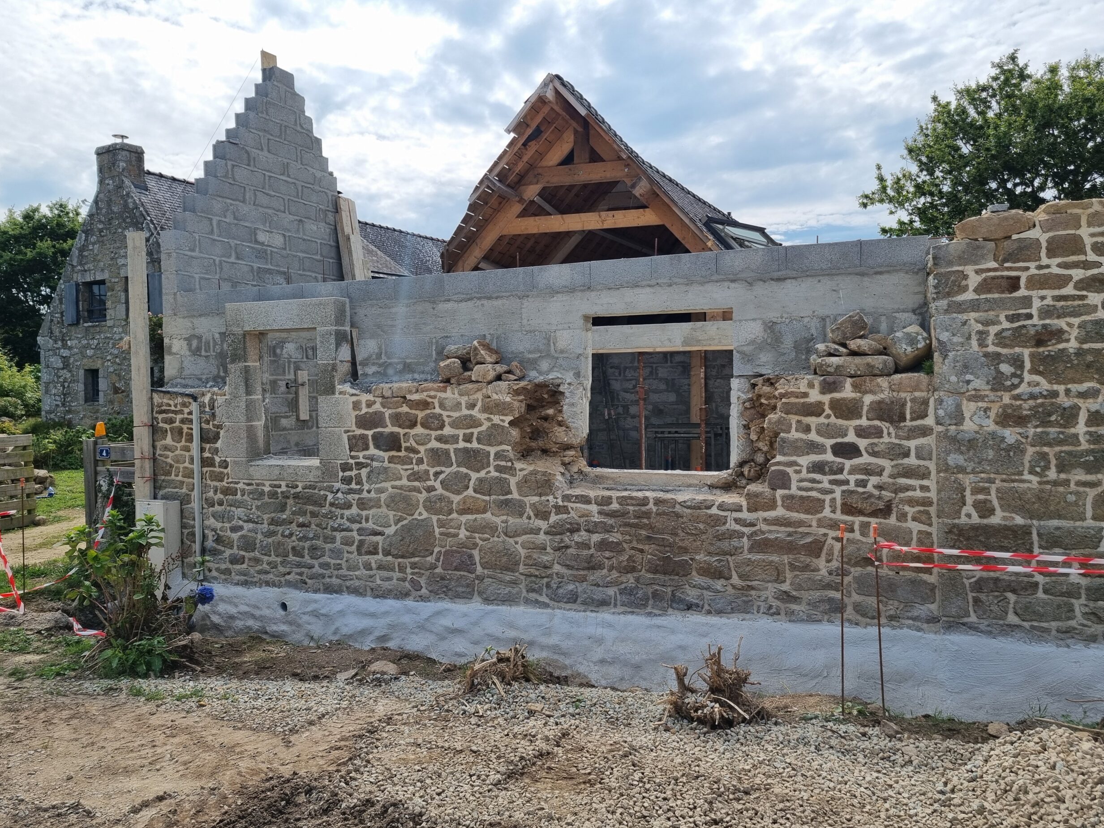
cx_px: 566
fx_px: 861
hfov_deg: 65.3
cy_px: 415
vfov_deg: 51.4
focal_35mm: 27
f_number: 1.8
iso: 50
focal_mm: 5.4
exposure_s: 1/3936
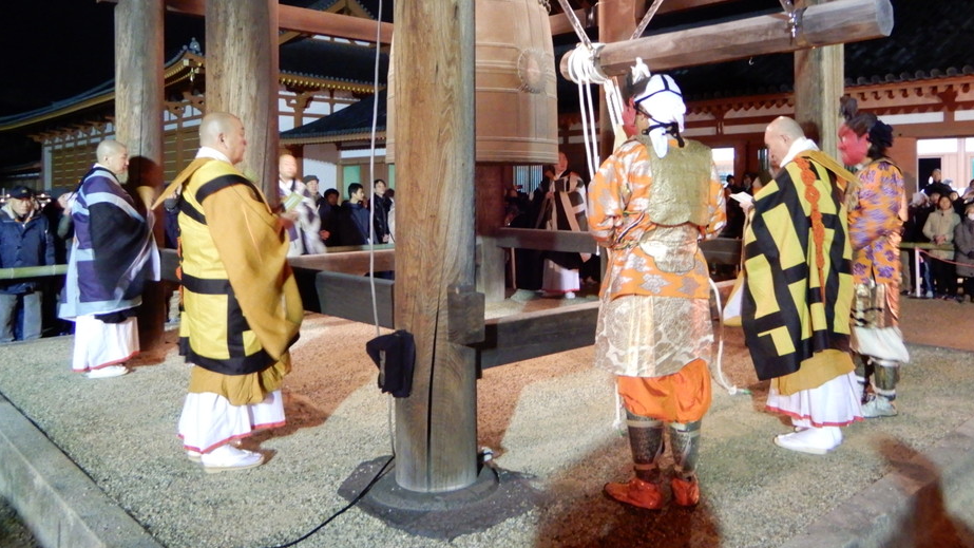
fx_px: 749
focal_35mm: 29
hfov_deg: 66.1
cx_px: 504
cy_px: 186
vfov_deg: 39.7
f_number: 3.4
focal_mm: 4.3
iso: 800
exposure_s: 1/4
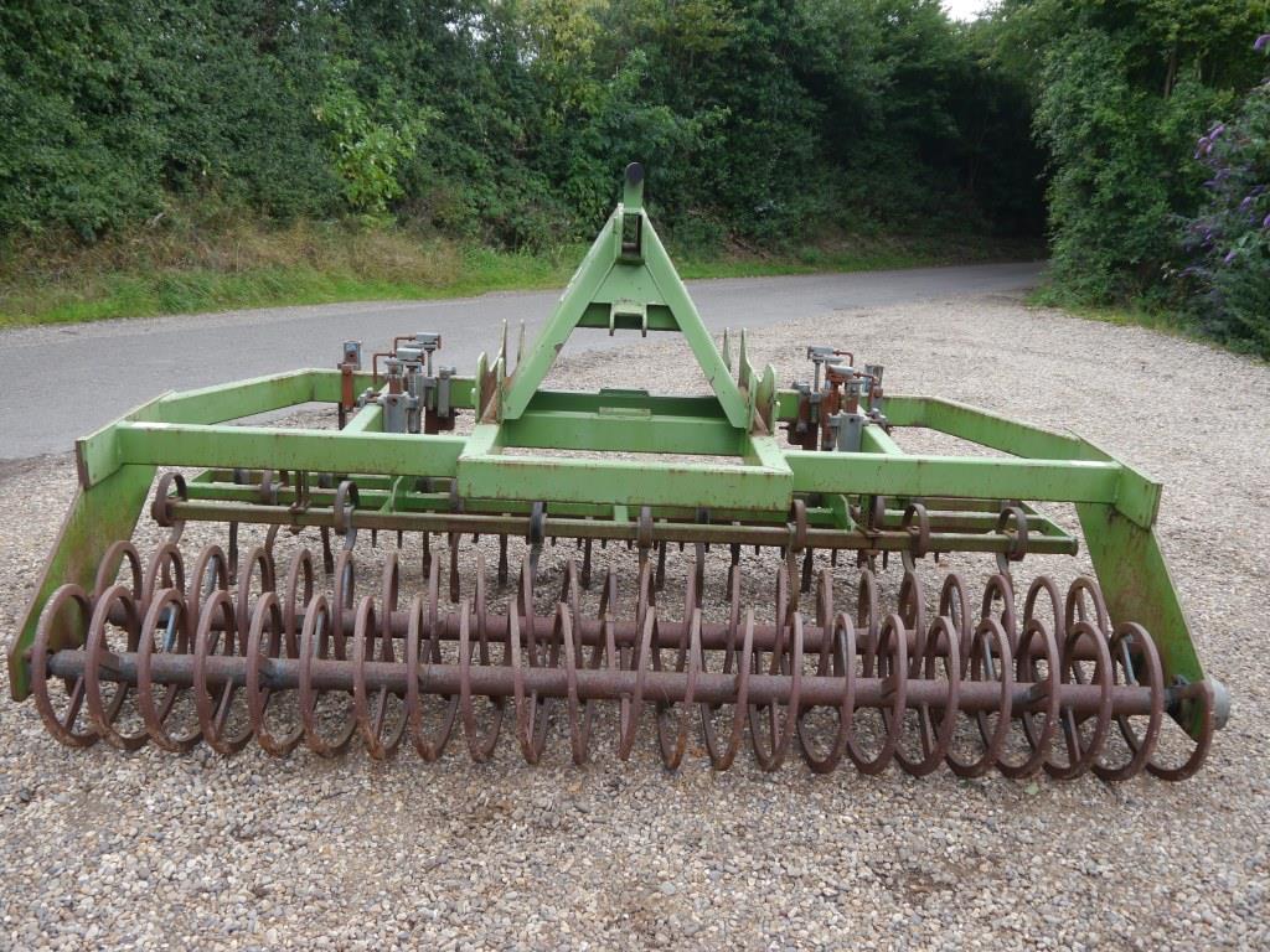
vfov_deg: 46.8
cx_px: 635
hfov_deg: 60.0
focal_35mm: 30
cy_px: 476
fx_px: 1101
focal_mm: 15
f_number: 4.5
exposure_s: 1/200
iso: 160
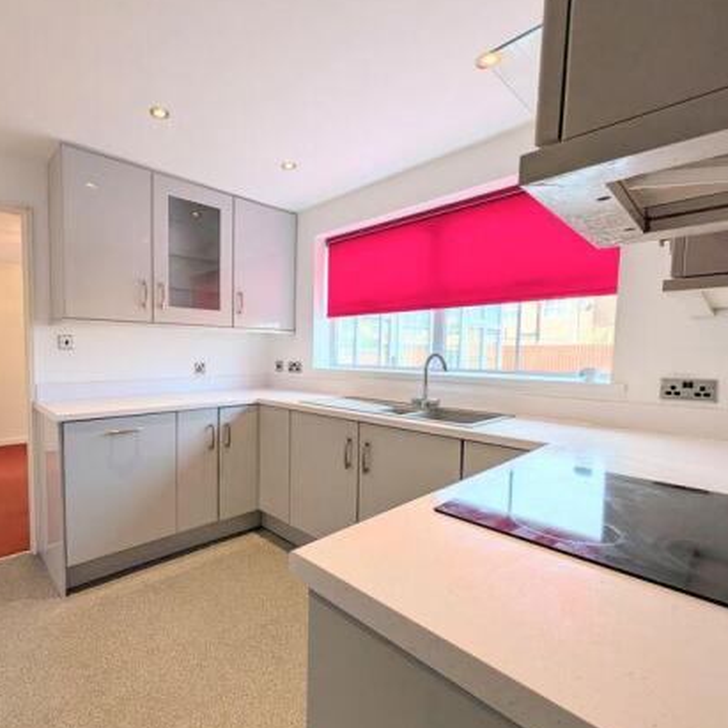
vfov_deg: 91.1
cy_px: 375
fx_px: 357
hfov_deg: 88.3
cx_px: 251
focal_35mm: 15
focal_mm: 2.02
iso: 54
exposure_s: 1/430
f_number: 1.7
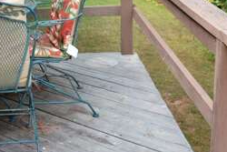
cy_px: -24
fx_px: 524
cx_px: -38
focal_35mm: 83
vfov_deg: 15.9
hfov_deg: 22.7
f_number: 5
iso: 400
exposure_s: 1/100
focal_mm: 18
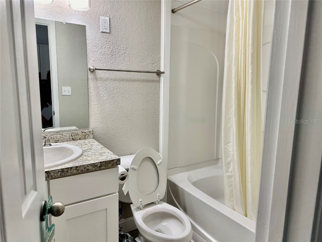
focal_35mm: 24
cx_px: 161
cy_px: 121
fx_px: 223
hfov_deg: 71.6
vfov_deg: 56.8
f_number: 1.78
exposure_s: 1/120
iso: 100
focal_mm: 6.86
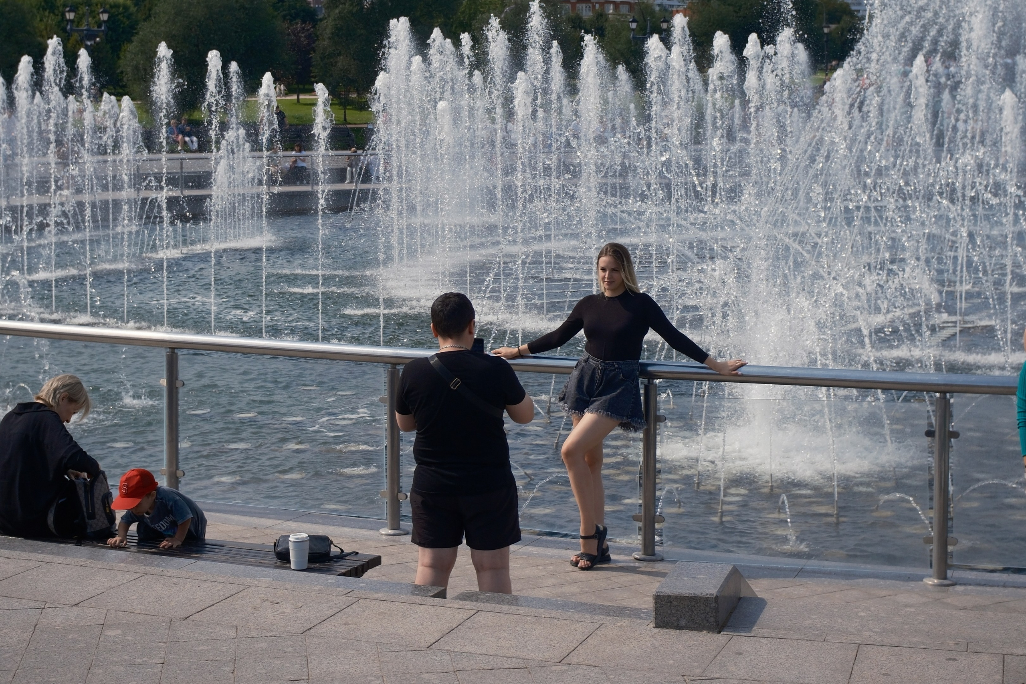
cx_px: 513
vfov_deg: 32.6
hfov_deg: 47.4
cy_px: 342
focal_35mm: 41
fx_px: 1168
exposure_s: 1/3500
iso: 320
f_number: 4
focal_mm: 27
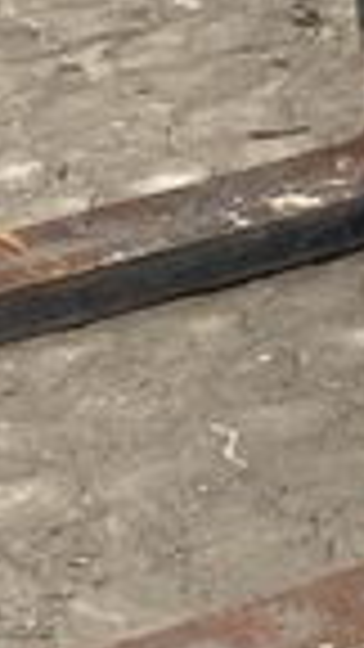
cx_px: 1649
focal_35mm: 252
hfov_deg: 4.3
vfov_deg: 8.1
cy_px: -738
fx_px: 4324
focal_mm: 4.25
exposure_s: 1/121
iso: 125
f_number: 1.8
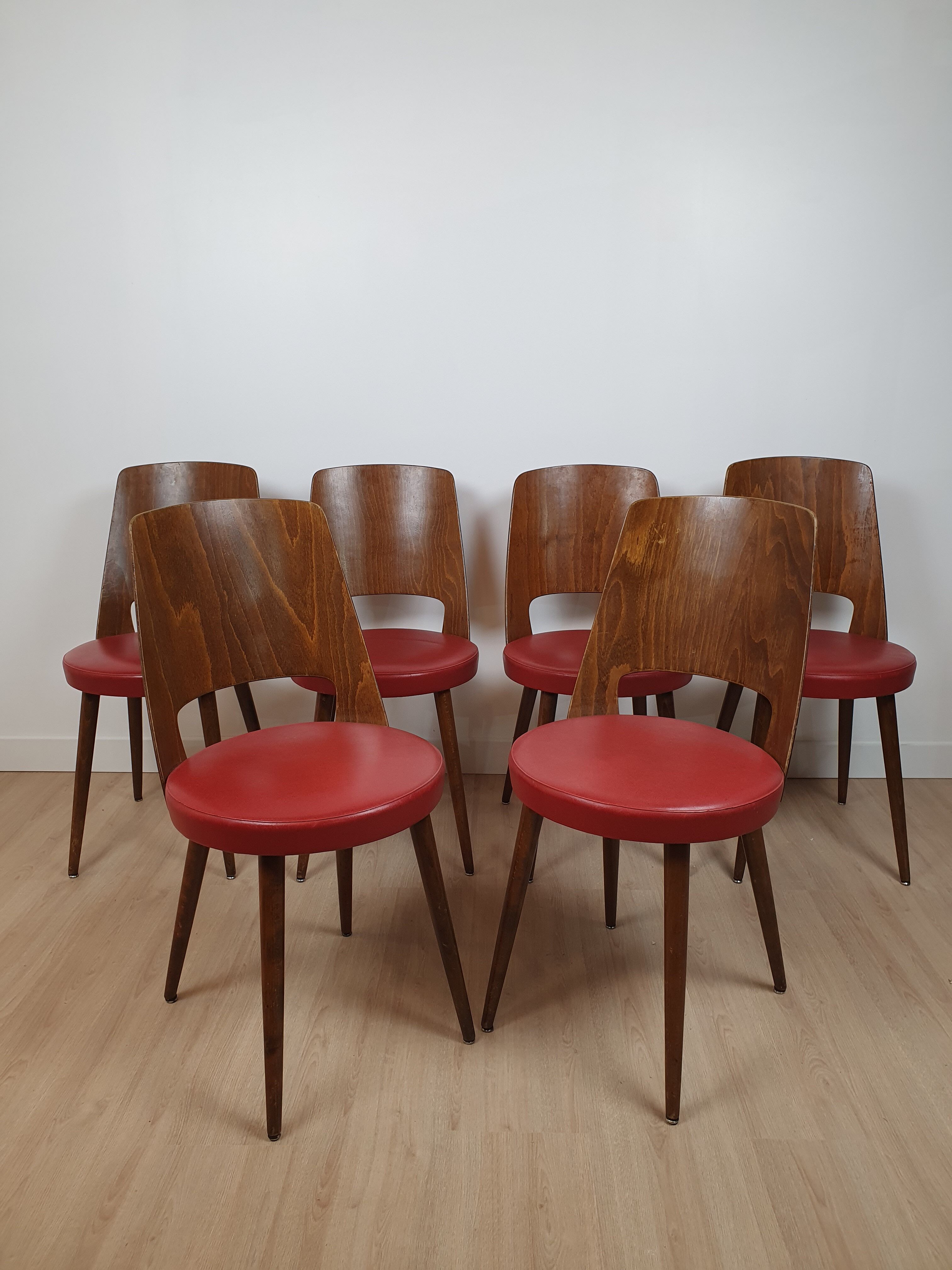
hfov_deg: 53.1
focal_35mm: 26
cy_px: 635
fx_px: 953
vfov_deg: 67.3
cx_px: 476
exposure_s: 1/50
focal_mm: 4.32
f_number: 2.4
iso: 80
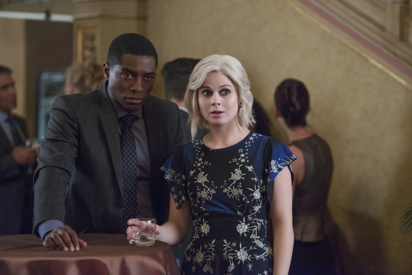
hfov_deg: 16.8
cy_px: 138
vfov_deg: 11.2
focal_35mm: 122
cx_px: 206
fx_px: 1396
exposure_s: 1/80
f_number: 2.8
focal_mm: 122
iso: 3200
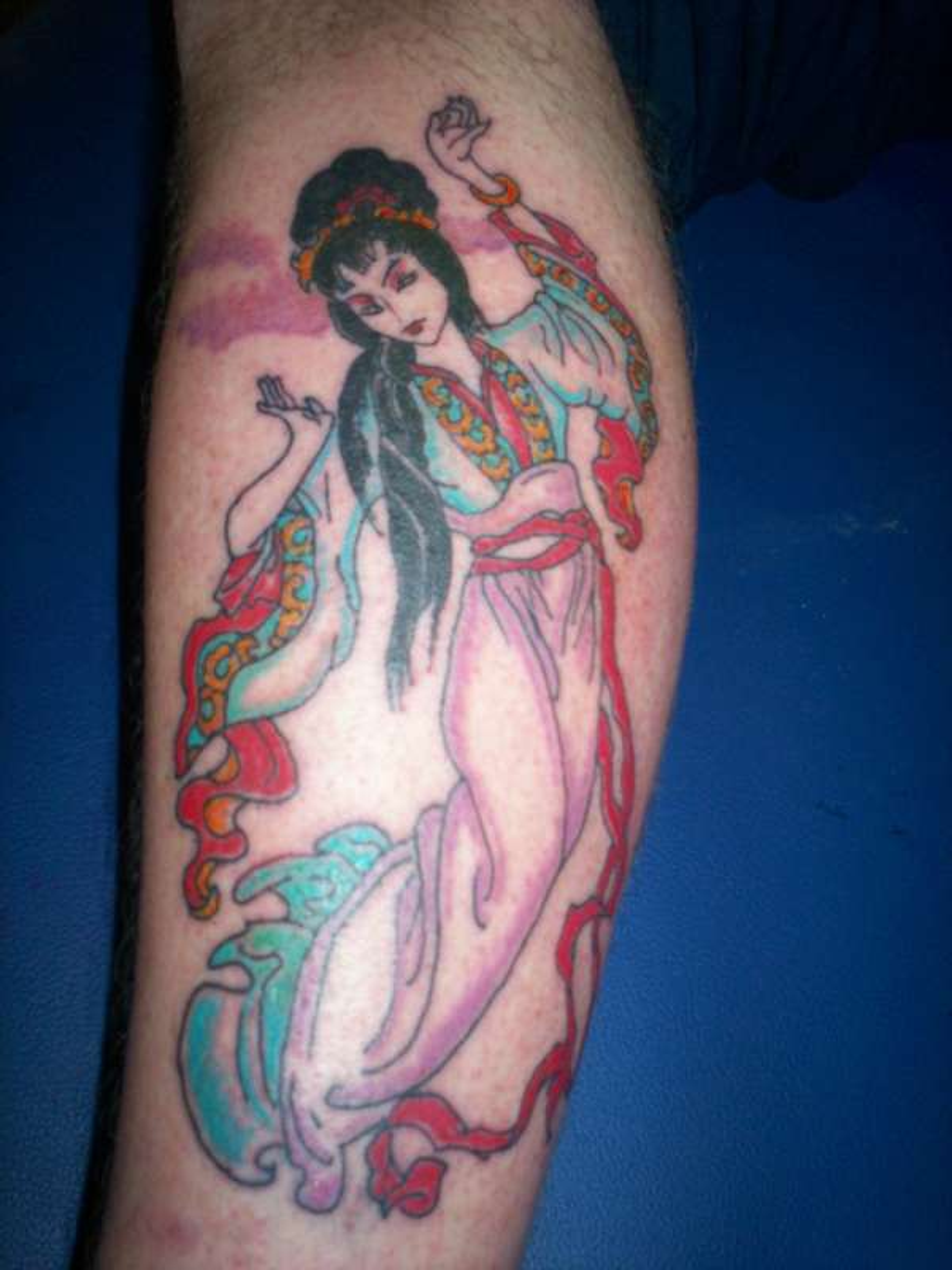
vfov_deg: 51.4
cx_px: 476
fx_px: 1320
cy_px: 635
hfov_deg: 39.7
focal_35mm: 36
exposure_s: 1/60
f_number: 4.5
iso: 140
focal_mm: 6
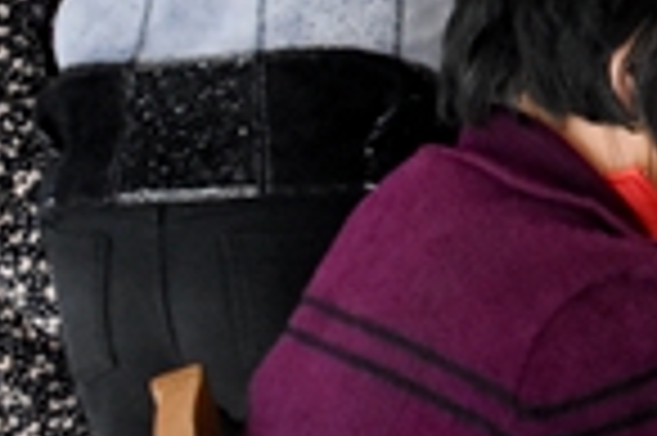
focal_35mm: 181
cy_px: 2
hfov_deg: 11.0
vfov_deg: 7.5
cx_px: 932
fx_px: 3300
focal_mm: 22
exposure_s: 1/200
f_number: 7.1
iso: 3200
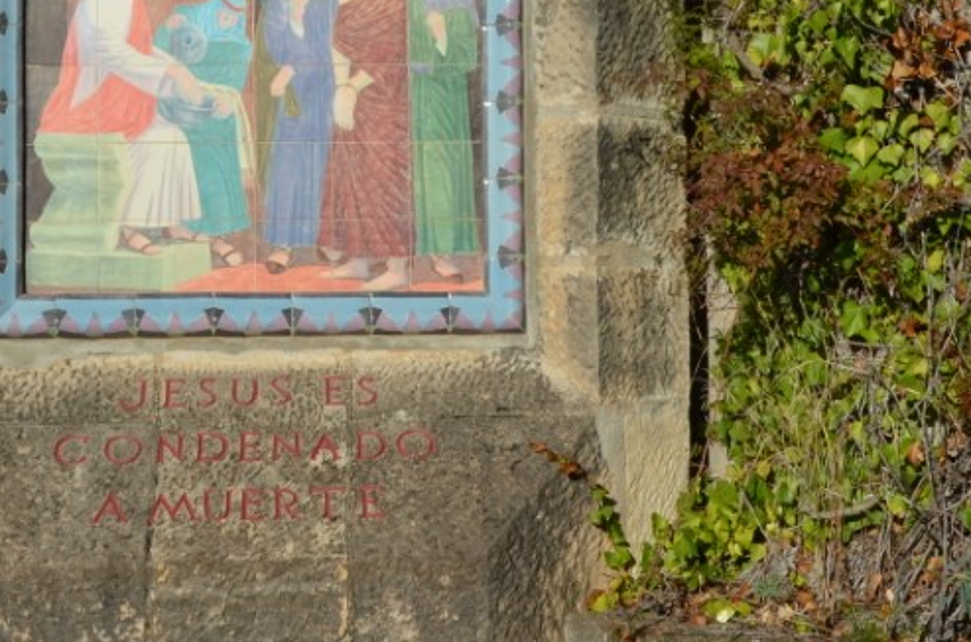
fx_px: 2184
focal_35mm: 81
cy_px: 148
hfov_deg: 25.0
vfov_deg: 16.6
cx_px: 418
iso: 100
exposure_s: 1/320
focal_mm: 23
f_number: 9
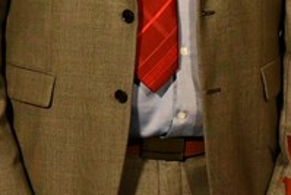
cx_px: 439
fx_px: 4999
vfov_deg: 2.2
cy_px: -149
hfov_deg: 3.3
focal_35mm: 618
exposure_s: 1/250
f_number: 5.3
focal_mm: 80
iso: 1600
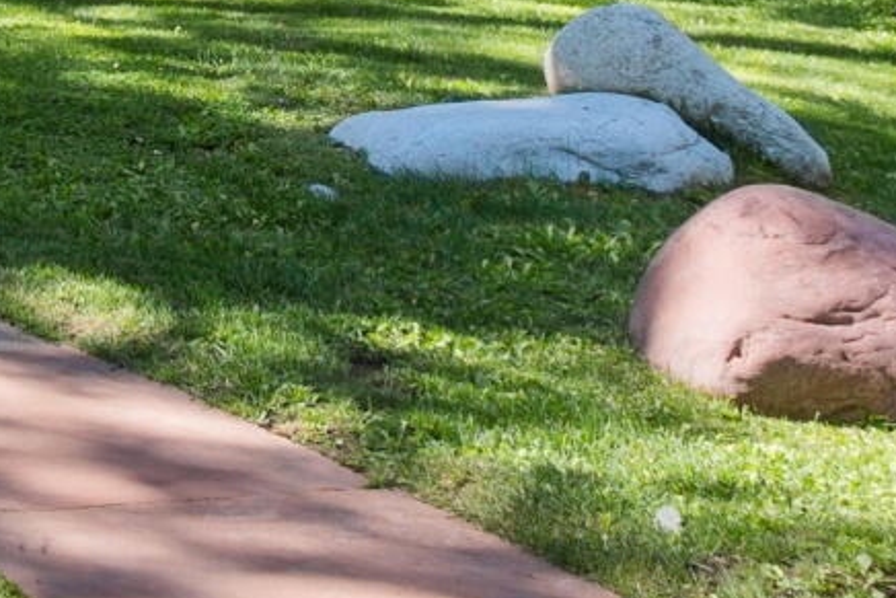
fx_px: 2913
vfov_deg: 10.1
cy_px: -898
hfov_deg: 14.5
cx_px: -906
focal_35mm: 117
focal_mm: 17
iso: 100
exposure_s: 1/40
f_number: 7.1
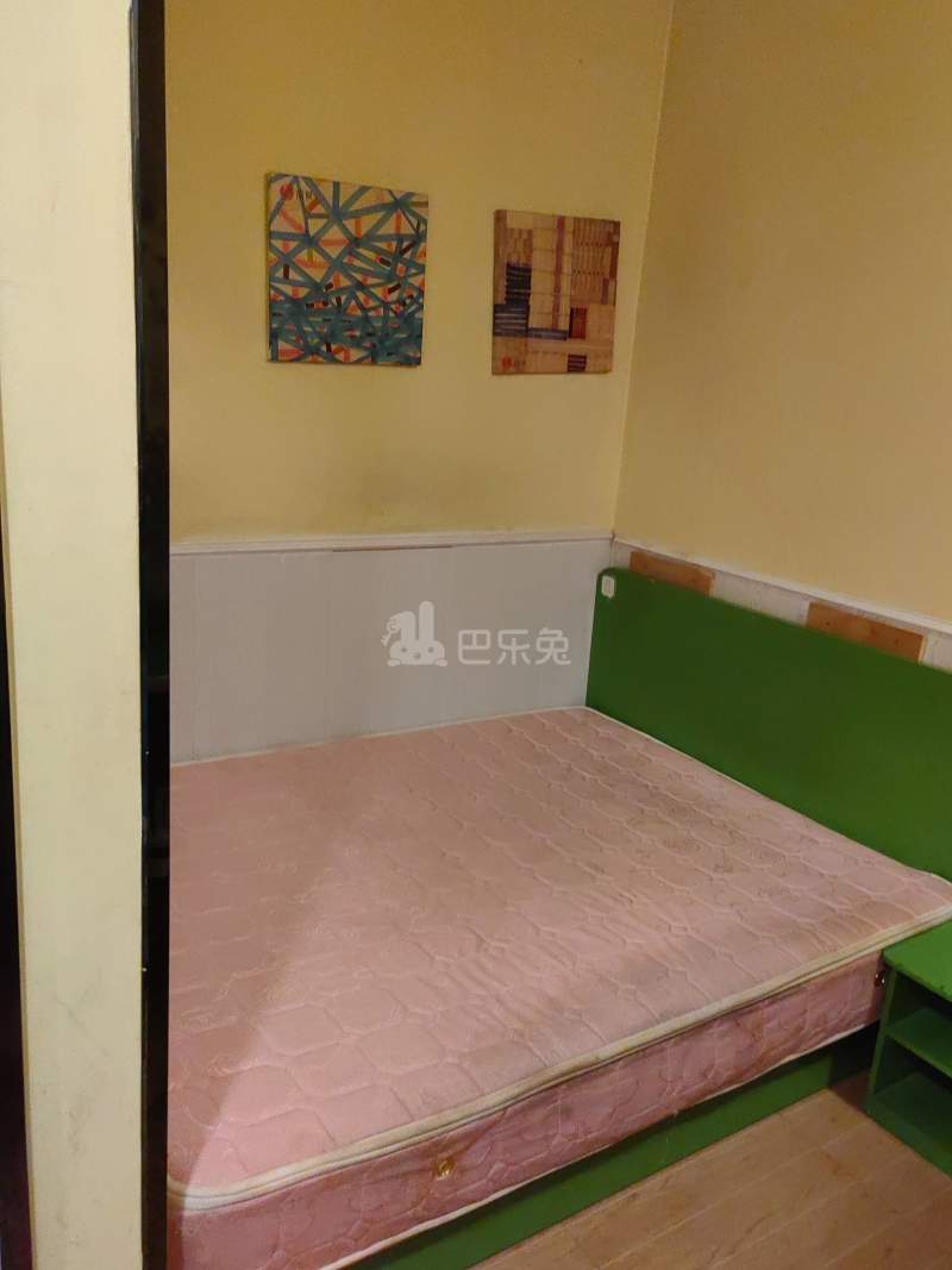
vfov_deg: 65.3
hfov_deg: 51.3
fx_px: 990
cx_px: 476
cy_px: 635
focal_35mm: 27
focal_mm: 5.52
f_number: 1.9
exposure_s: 1/100
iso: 800
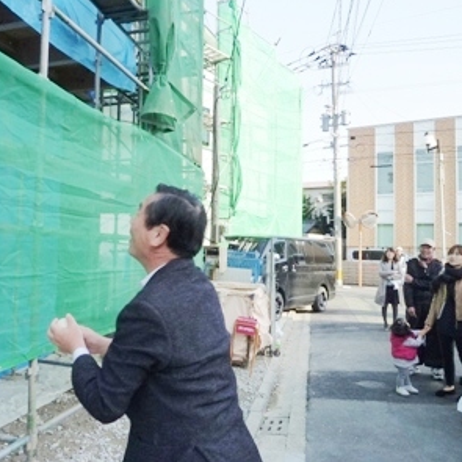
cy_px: 229
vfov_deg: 54.0
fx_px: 453
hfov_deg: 53.1
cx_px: 158
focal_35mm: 30
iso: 125
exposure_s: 1/160
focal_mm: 4.5
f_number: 4
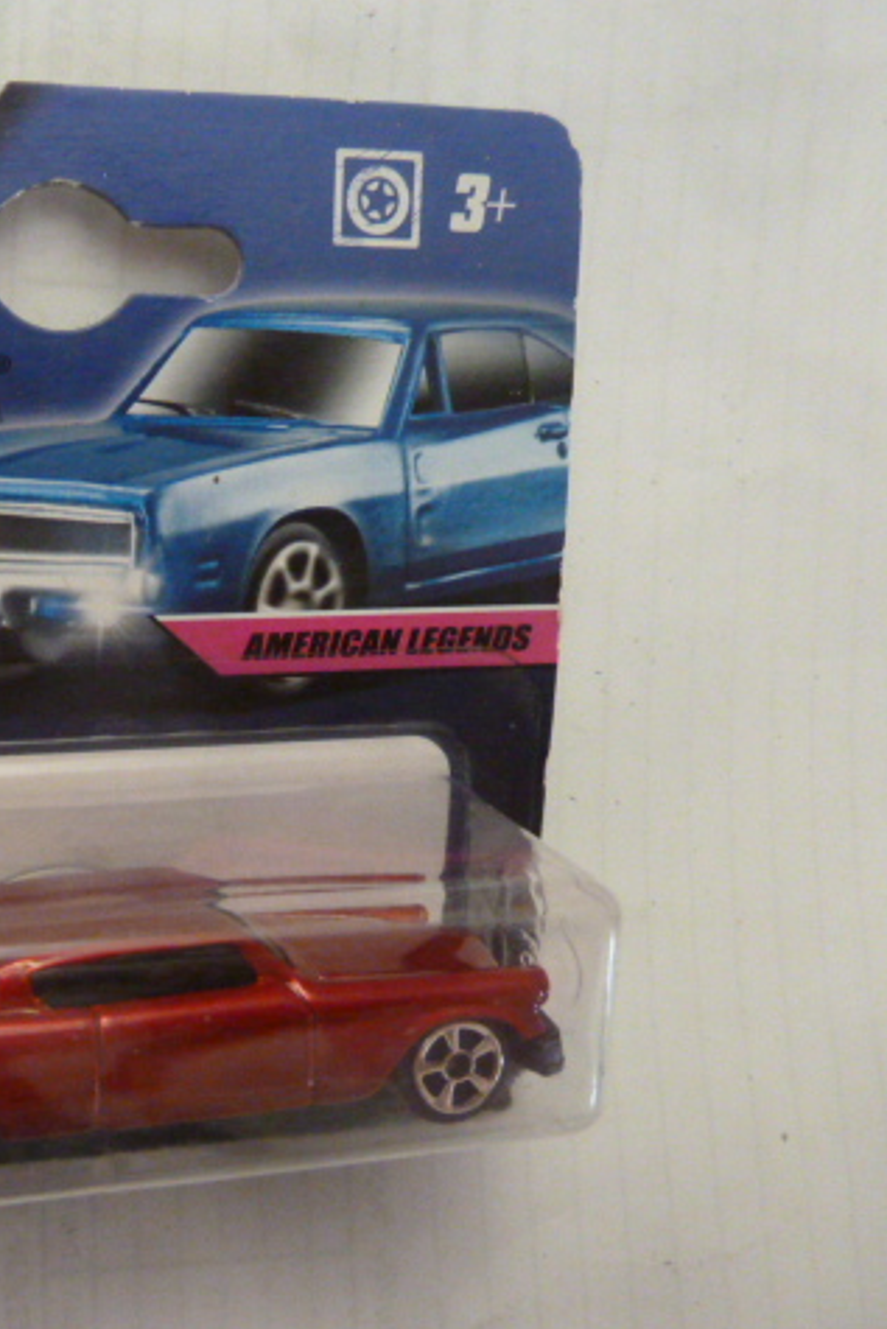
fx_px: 1292
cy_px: 669
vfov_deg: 54.4
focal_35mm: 35
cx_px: 17
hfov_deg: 34.7
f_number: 3.3
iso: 800
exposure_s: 1/60
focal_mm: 4.1
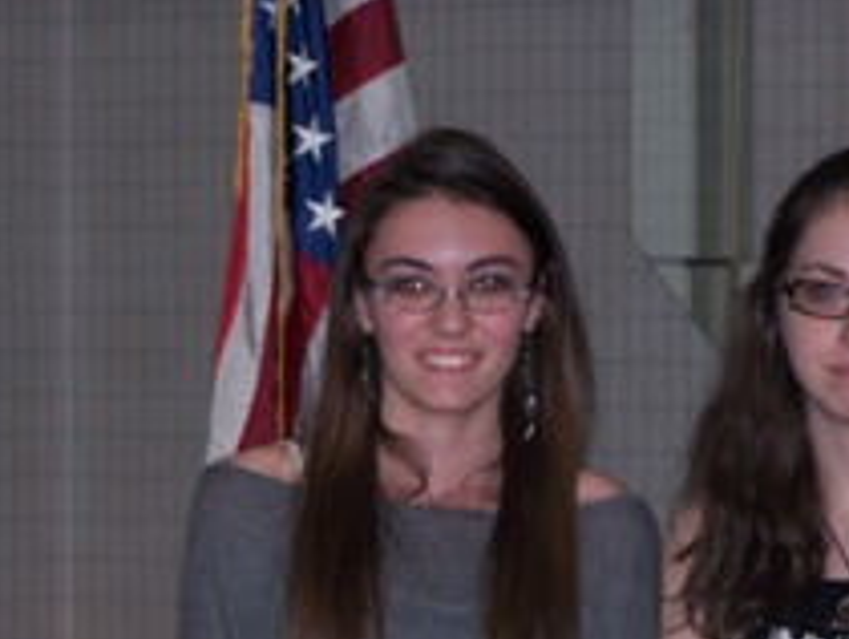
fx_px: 5672
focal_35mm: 231
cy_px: 522
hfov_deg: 8.6
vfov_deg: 6.4
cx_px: 362
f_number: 3.2
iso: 140
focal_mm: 23.1
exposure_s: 1/100
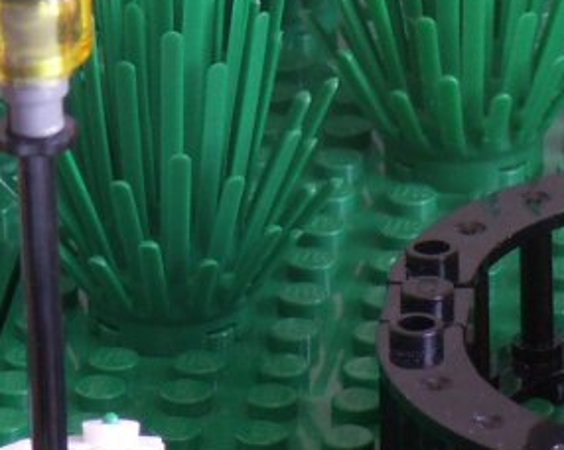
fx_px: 9118
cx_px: 974
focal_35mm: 547
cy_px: 412
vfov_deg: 2.8
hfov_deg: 3.5
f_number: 4.5
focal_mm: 20.43
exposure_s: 1/15
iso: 50
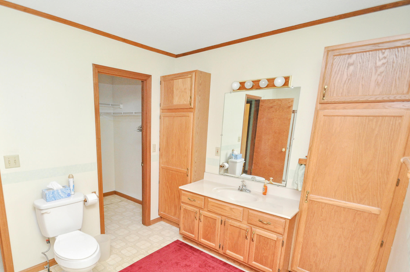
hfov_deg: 85.6
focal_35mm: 19
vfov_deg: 63.9
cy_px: 162
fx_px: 216
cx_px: 159
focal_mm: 10
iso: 800
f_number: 4
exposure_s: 1/60
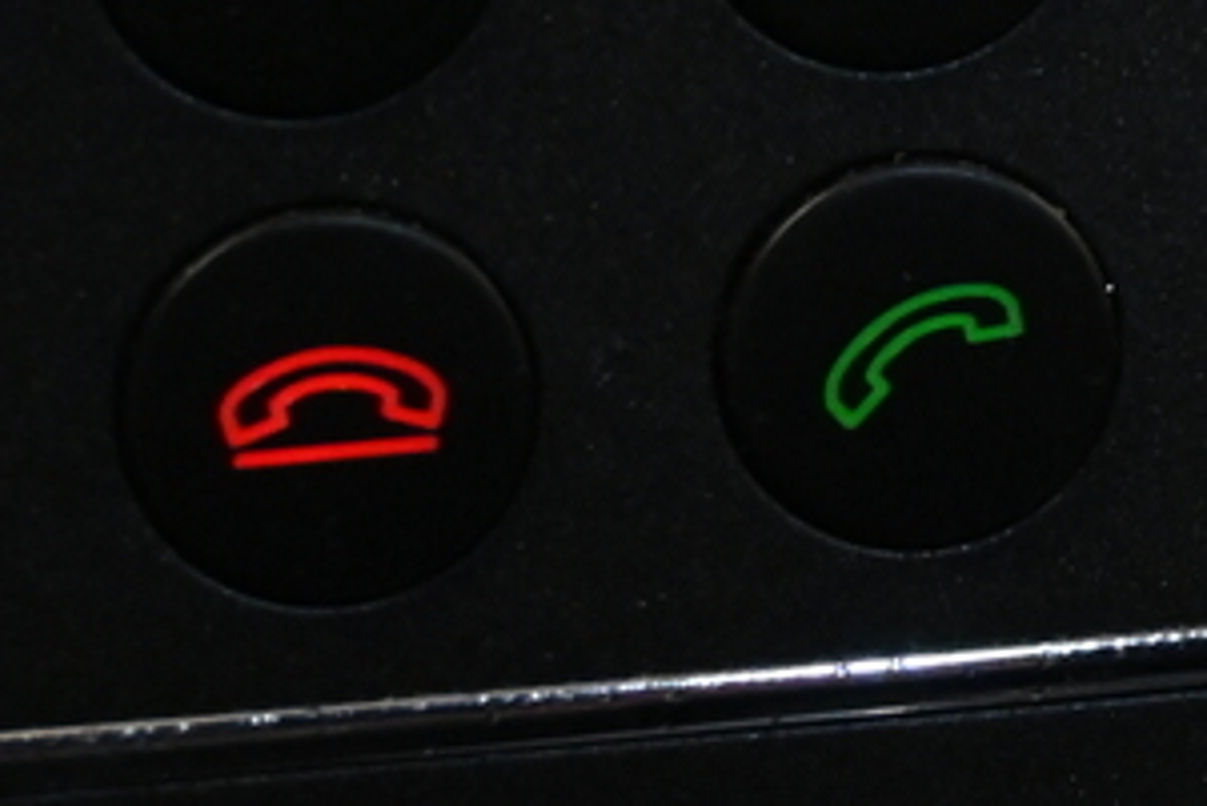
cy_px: -176
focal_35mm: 254
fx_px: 8531
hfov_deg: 7.7
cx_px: 2663
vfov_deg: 5.4
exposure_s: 1/50
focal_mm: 31.5
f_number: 5
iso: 2000
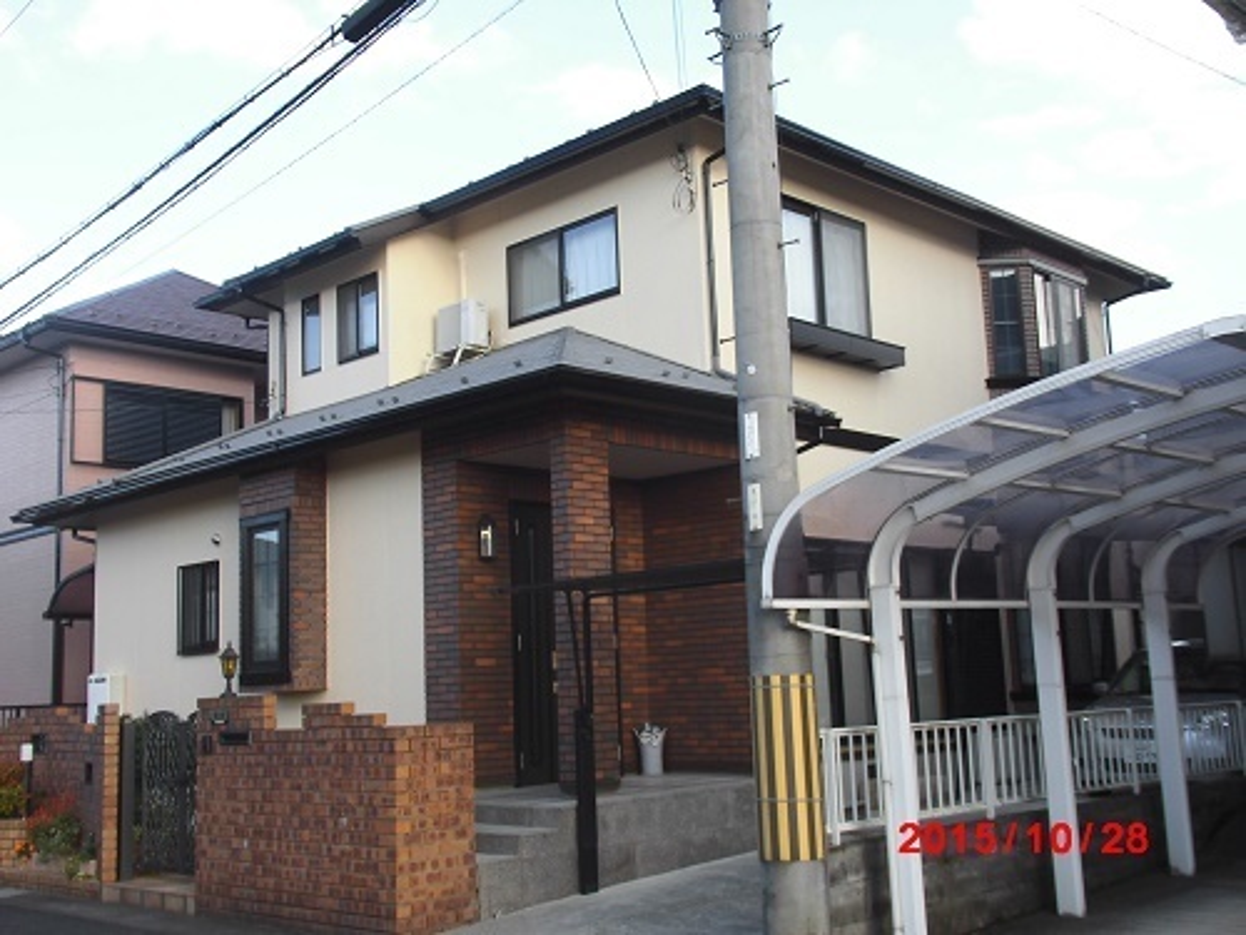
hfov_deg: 54.0
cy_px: 468
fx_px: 1224
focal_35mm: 34
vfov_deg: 41.8
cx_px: 623
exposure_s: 1/160
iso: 64
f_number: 3.4
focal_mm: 6.01
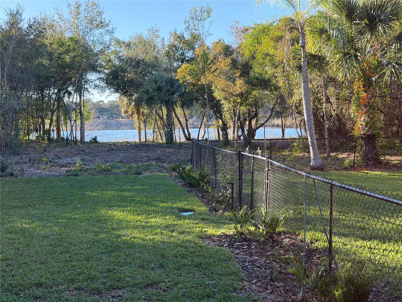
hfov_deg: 39.7
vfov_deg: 30.3
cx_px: 201
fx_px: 557
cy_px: 151
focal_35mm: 48
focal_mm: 6.76
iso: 100
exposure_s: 1/636
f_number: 1.78
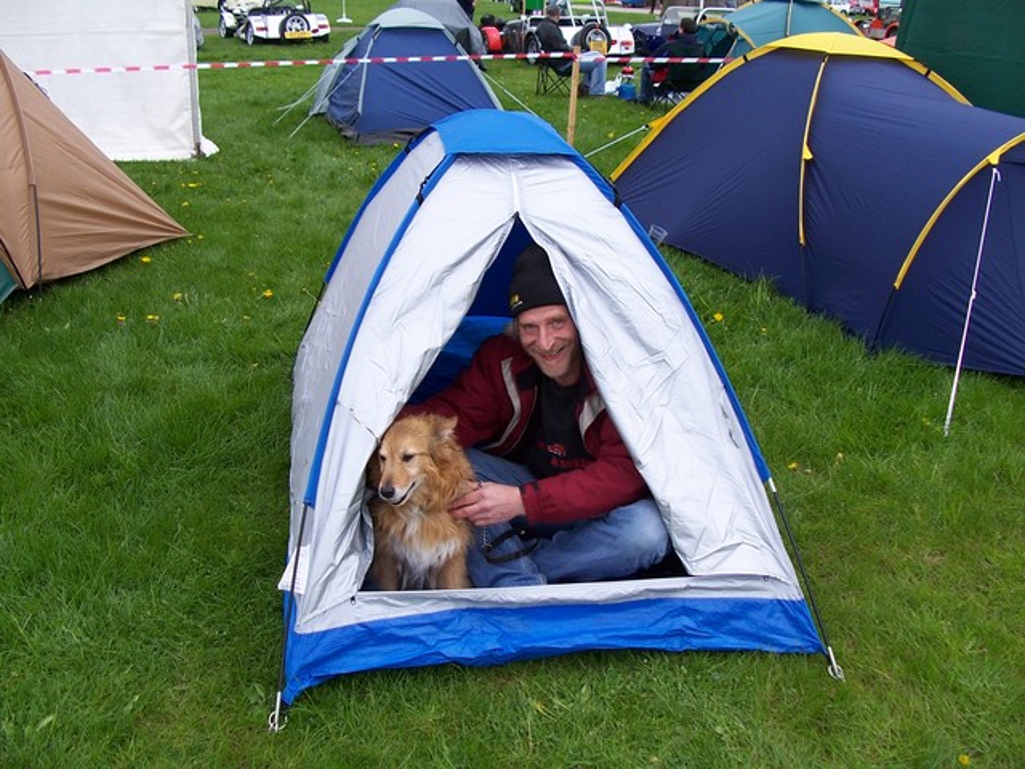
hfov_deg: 52.6
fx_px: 1036
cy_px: 384
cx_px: 512
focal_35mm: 35
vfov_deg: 40.7
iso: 80
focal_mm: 6
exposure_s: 1/125
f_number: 2.8
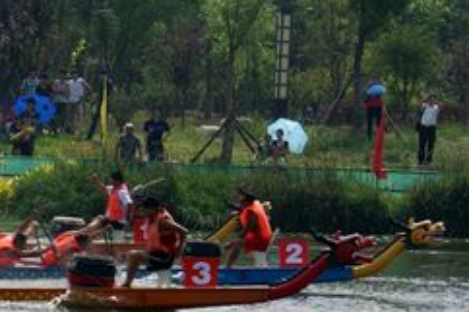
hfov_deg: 5.9
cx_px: -269
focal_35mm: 348
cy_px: 219
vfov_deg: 3.9
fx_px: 4530
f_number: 11
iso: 100
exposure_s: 1/160
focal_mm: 70
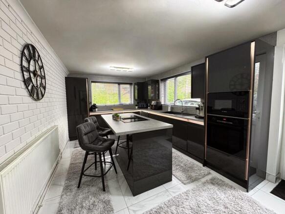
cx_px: 142
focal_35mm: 14
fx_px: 115
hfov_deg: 102.1
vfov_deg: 85.7
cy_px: 107
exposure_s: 1/50
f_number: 2.2
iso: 200
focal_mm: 2.22
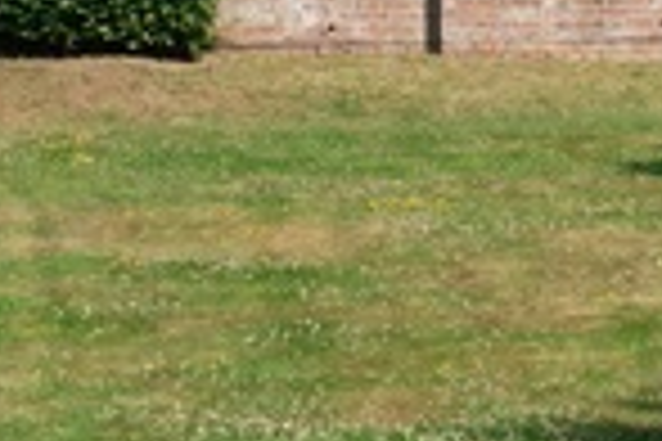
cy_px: -734
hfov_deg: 5.9
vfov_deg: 3.9
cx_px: 955
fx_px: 6380
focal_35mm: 347
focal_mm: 34
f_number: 9
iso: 160
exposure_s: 1/250
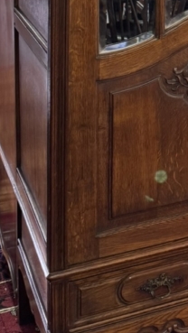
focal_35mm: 85
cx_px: 302
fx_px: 752
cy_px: -80
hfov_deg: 13.3
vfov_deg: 22.7
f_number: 1.78
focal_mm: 6.76
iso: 250
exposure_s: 1/50
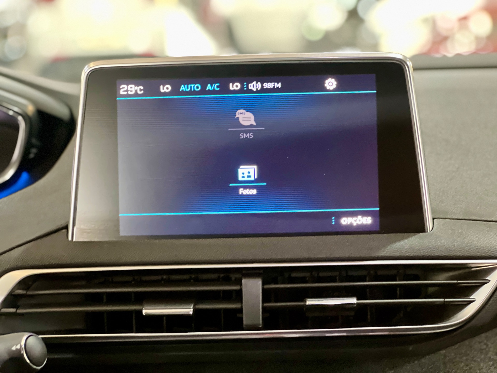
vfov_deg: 19.1
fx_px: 1106
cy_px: 186
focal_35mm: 77
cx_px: 248
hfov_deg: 25.3
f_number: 2.8
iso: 800
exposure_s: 1/15
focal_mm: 9
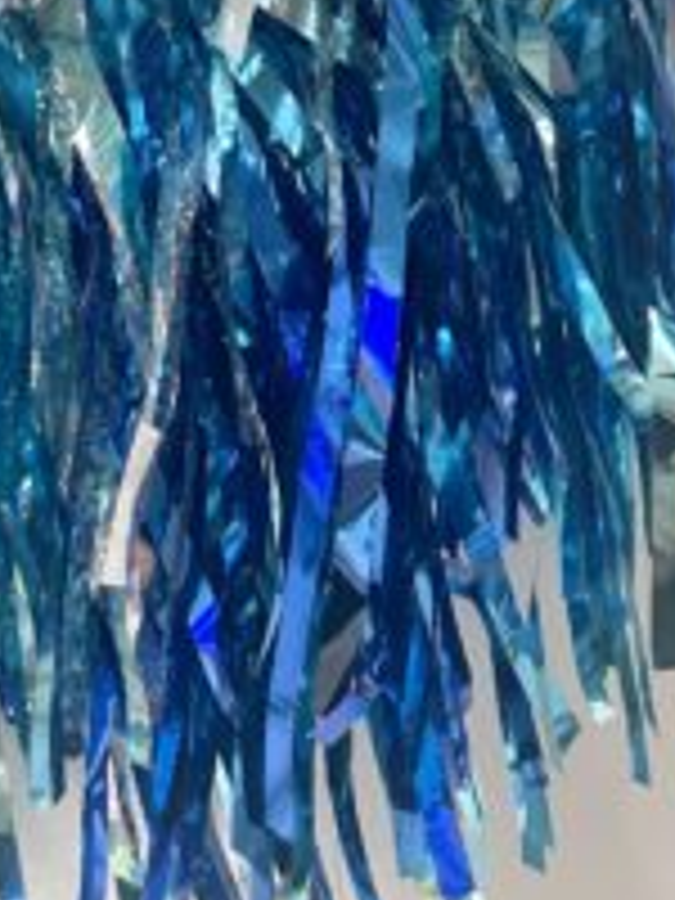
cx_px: 135
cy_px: 198
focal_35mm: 52
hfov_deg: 27.5
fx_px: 1352
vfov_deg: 35.8
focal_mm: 4.2
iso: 320
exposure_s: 1/50
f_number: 1.6
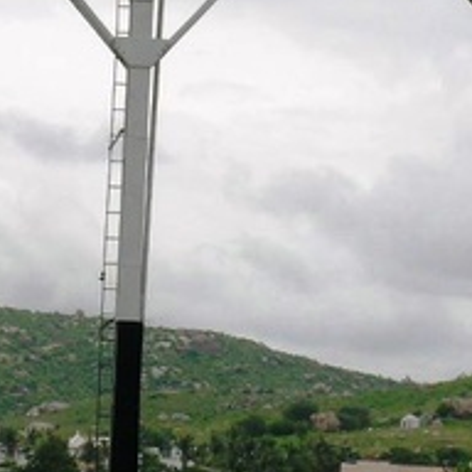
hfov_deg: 7.9
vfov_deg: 7.9
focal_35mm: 221
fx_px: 3409
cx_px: 177
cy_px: 130
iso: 50
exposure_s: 1/242
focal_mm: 15.6
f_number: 8
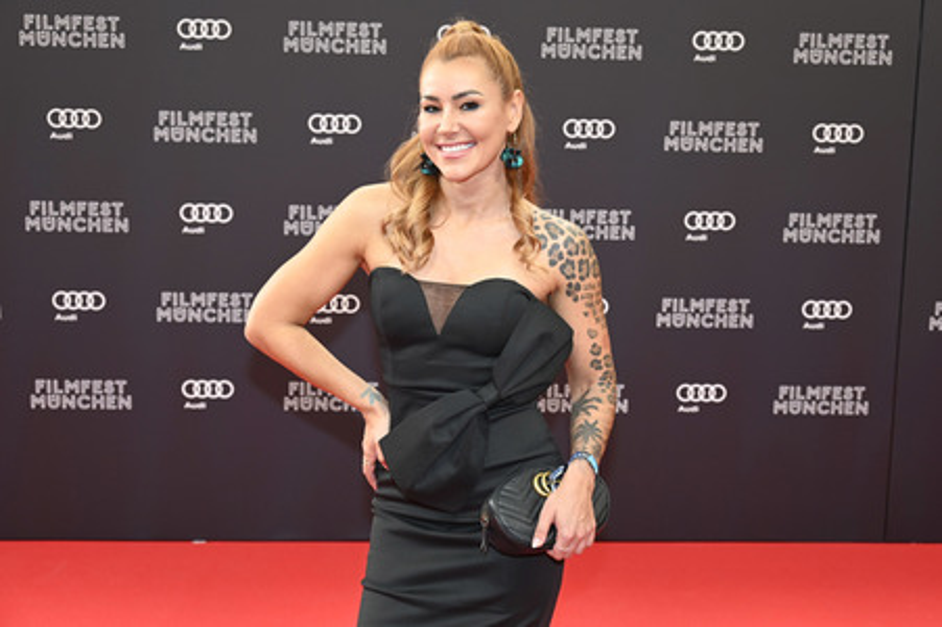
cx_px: 471
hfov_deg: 39.6
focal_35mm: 50
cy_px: 314
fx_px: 1307
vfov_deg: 27.0
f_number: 6.3
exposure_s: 1/125
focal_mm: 50
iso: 800
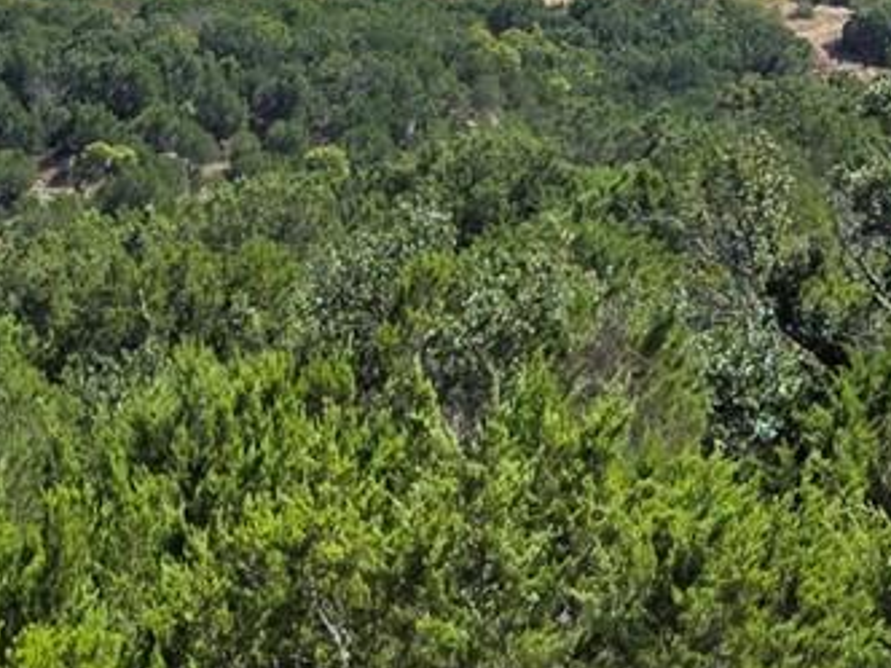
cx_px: 370
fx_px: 3655
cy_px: 1768
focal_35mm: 142
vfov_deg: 9.1
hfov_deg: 13.9
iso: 80
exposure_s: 1/3399
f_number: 1.7
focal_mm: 6.3
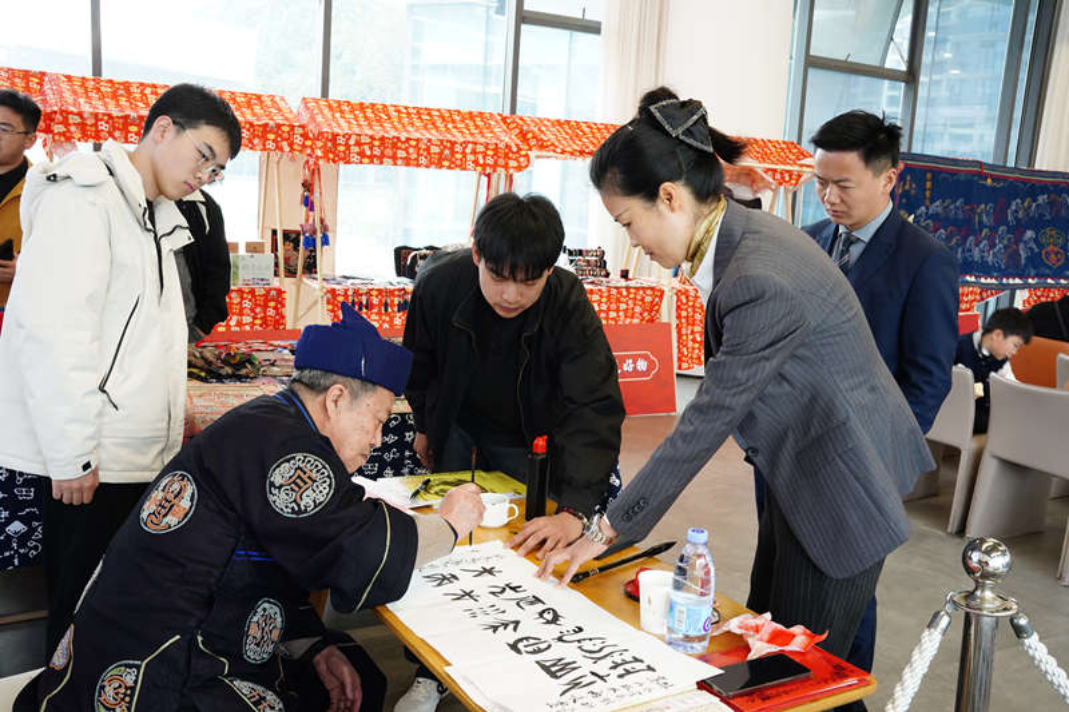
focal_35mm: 34
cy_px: 356
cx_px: 534
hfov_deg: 55.5
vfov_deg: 38.7
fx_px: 1015
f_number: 10
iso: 1000
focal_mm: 34.2
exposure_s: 1/15
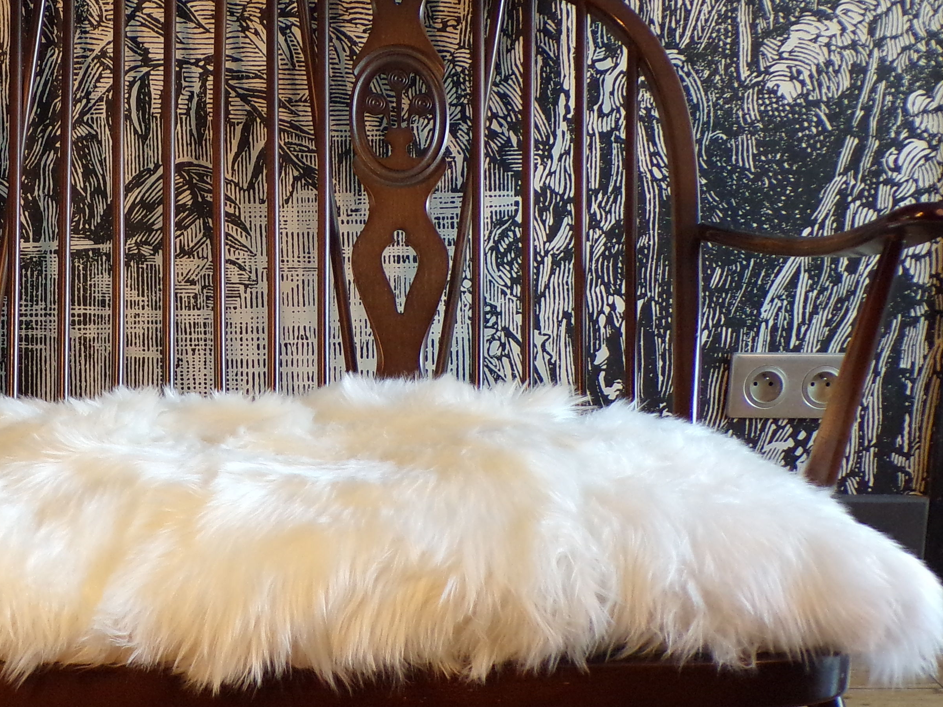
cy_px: 413
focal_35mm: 71
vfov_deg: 20.7
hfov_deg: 26.7
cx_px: 154
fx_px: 1934
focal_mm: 6.6
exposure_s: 1/25
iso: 200
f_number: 3.3
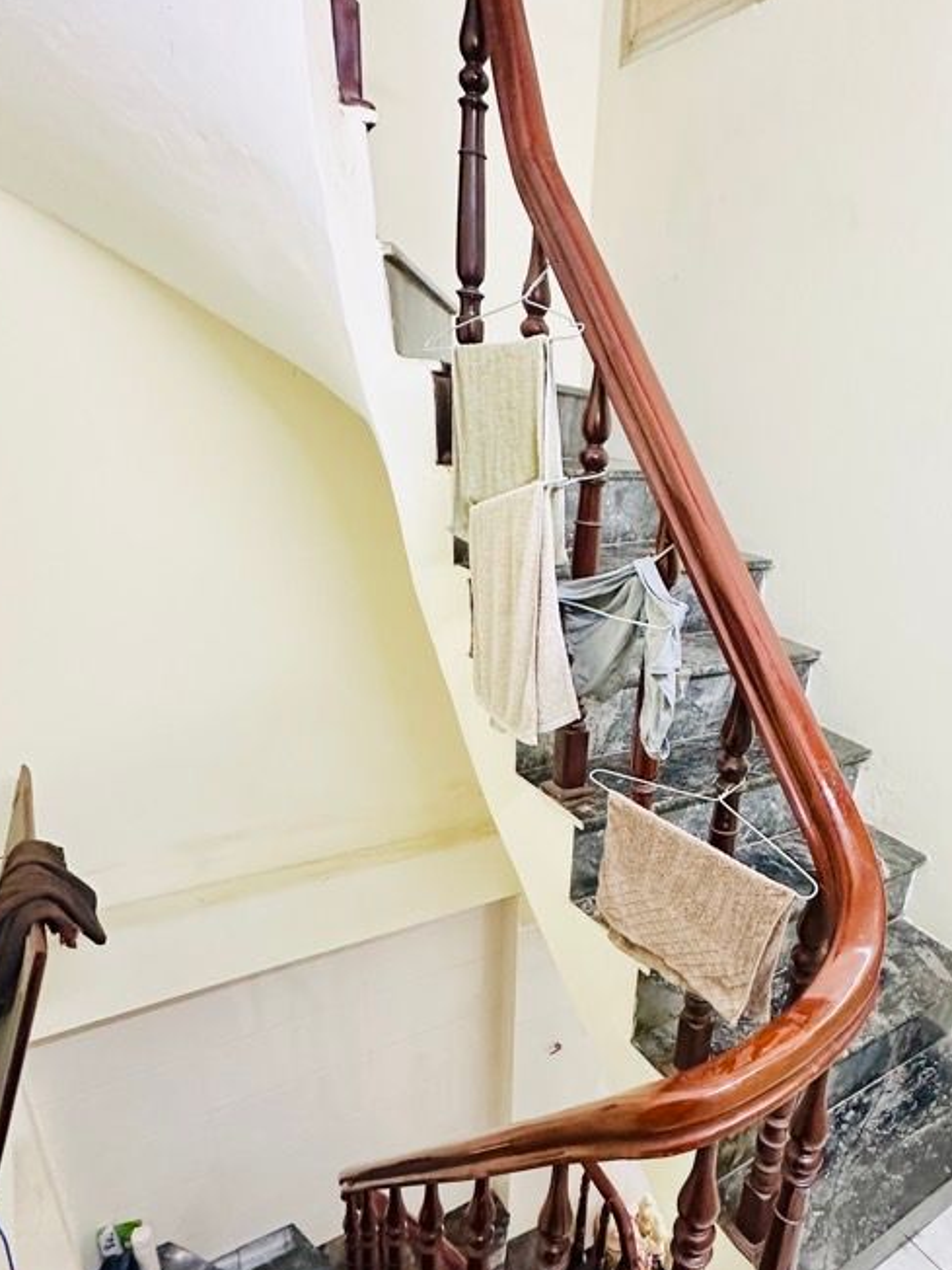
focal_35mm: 22
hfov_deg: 59.3
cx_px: 656
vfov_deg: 75.0
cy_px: 799
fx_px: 807
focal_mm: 2.22
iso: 400
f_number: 2.2
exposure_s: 1/50
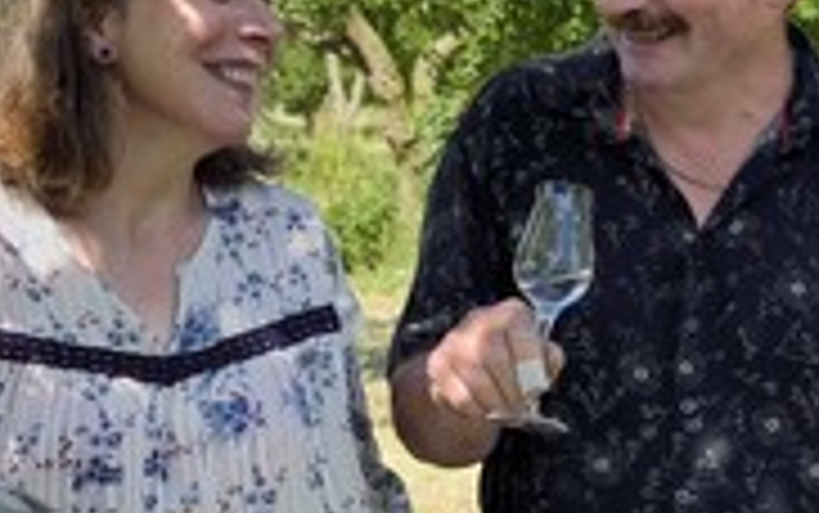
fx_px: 2524
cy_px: 310
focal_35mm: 113
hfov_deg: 18.4
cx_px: 428
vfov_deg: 11.6
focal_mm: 48
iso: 200
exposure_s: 1/320
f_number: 9
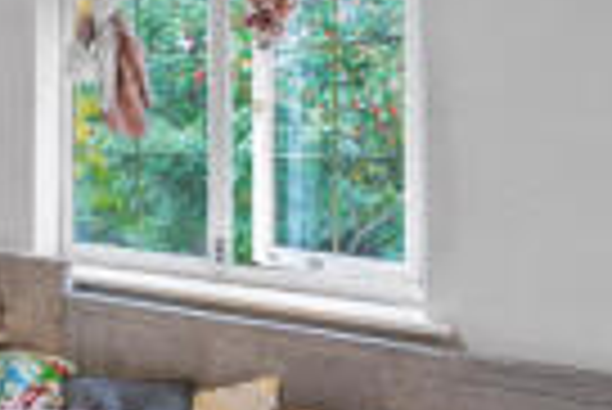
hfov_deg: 36.3
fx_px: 715
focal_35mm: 42
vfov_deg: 31.9
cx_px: -117
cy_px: 173
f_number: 8
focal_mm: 12
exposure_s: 1/6
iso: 250
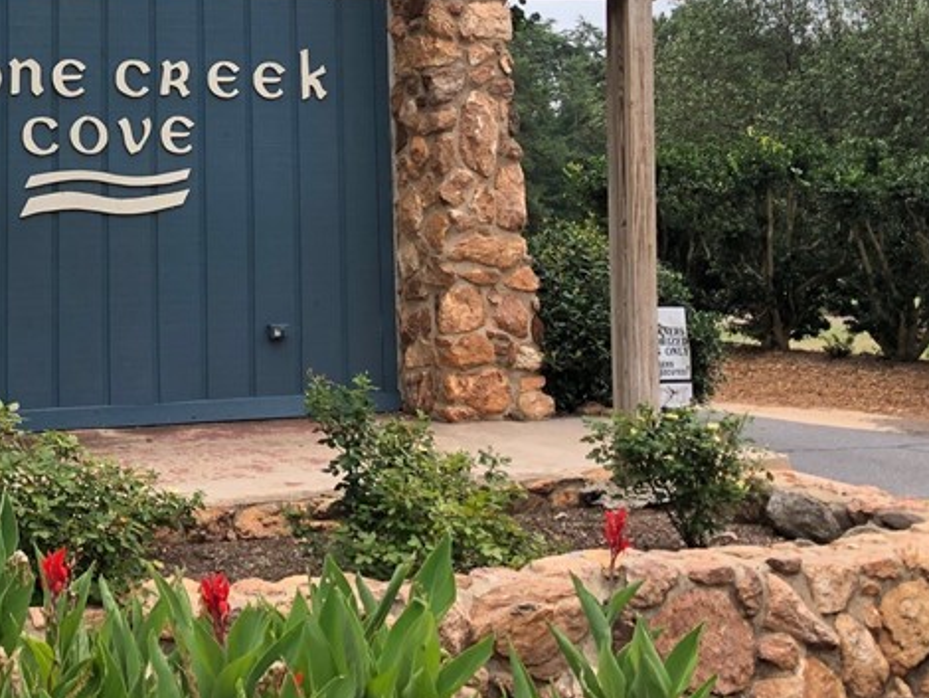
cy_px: 42
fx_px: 1638
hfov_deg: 30.0
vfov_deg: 23.3
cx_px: 59
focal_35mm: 61
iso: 20
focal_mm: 3.99
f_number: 1.8
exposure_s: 1/486
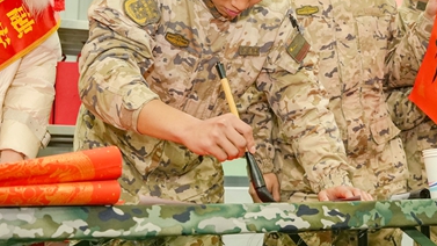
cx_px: 260
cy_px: 15
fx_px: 695
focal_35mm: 60
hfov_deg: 34.8
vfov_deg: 19.6
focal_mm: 24
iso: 1000
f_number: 4
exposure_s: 1/160
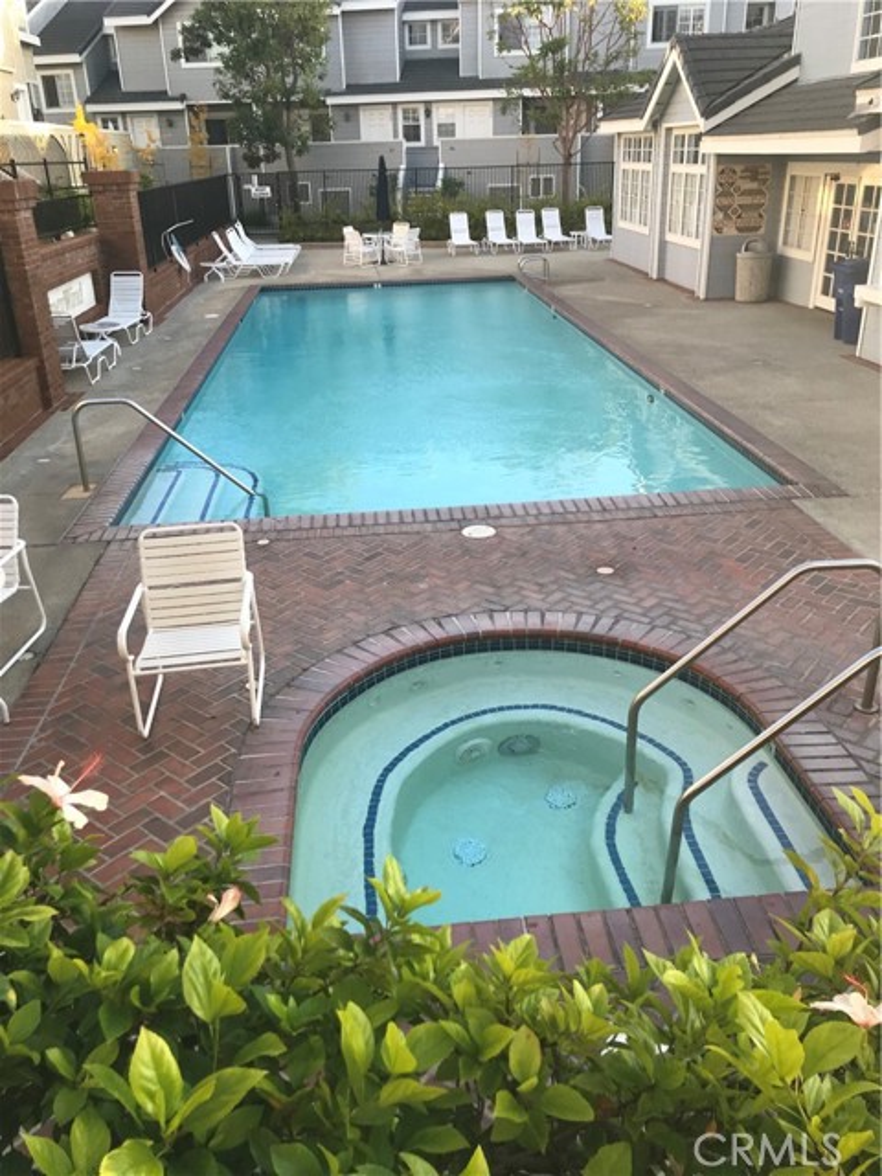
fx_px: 951
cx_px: 441
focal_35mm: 28
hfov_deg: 49.7
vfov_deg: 63.4
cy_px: 588
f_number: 1.8
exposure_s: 1/289
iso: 20
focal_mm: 3.99
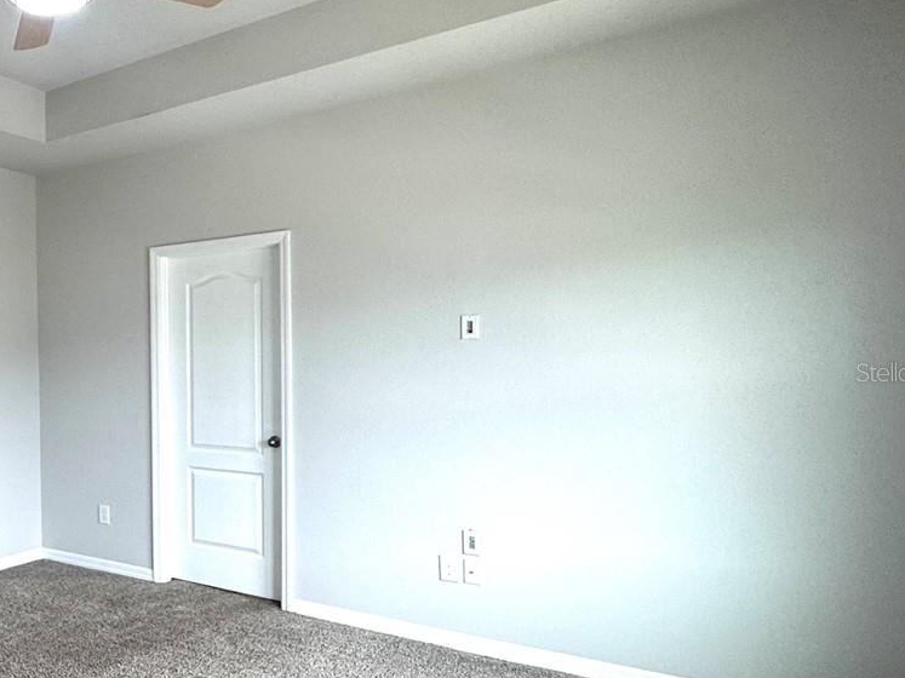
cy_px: 372
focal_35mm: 30
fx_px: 784
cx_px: 1
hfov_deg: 49.1
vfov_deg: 46.7
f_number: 2.2
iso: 125
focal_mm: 2.22
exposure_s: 1/120
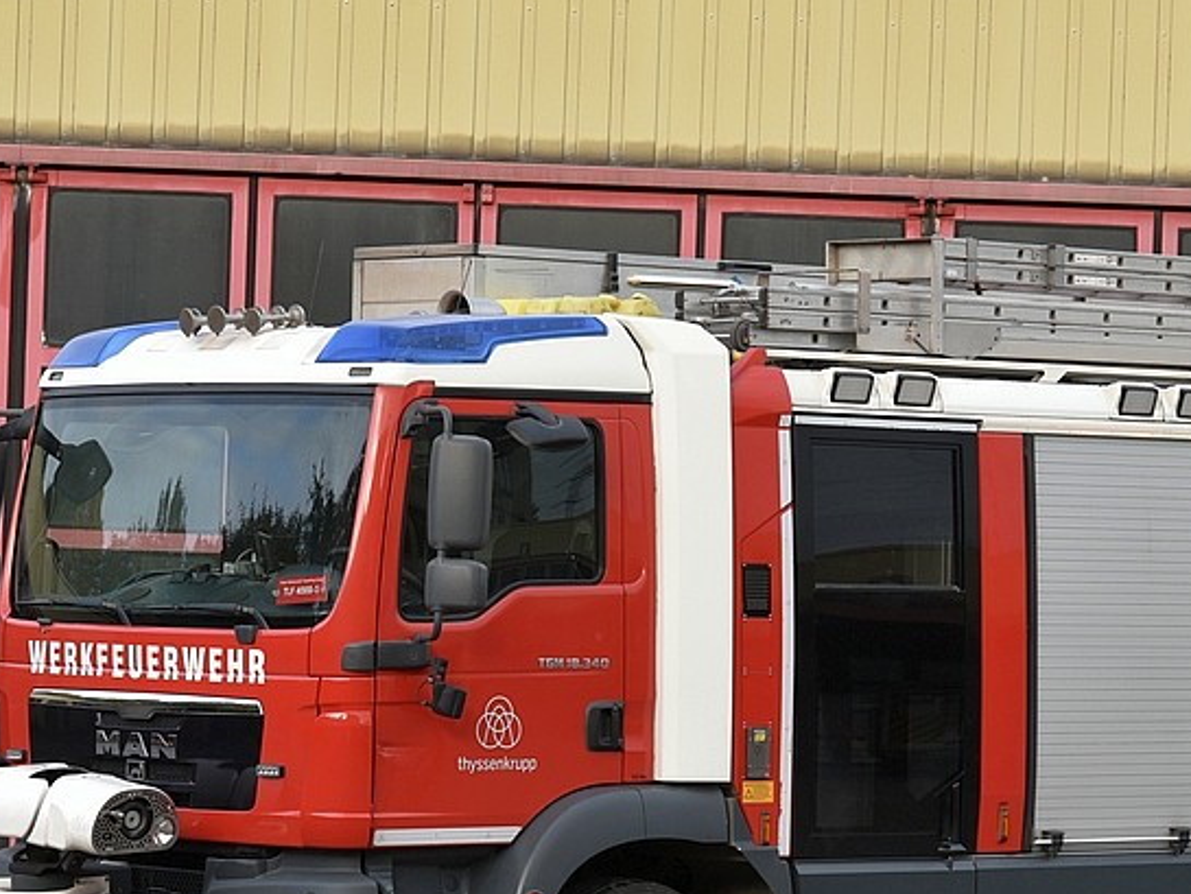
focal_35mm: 135
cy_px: 632
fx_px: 4646
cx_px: 878
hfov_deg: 14.6
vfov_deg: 11.0
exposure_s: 1/250
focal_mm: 85
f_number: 8
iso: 360
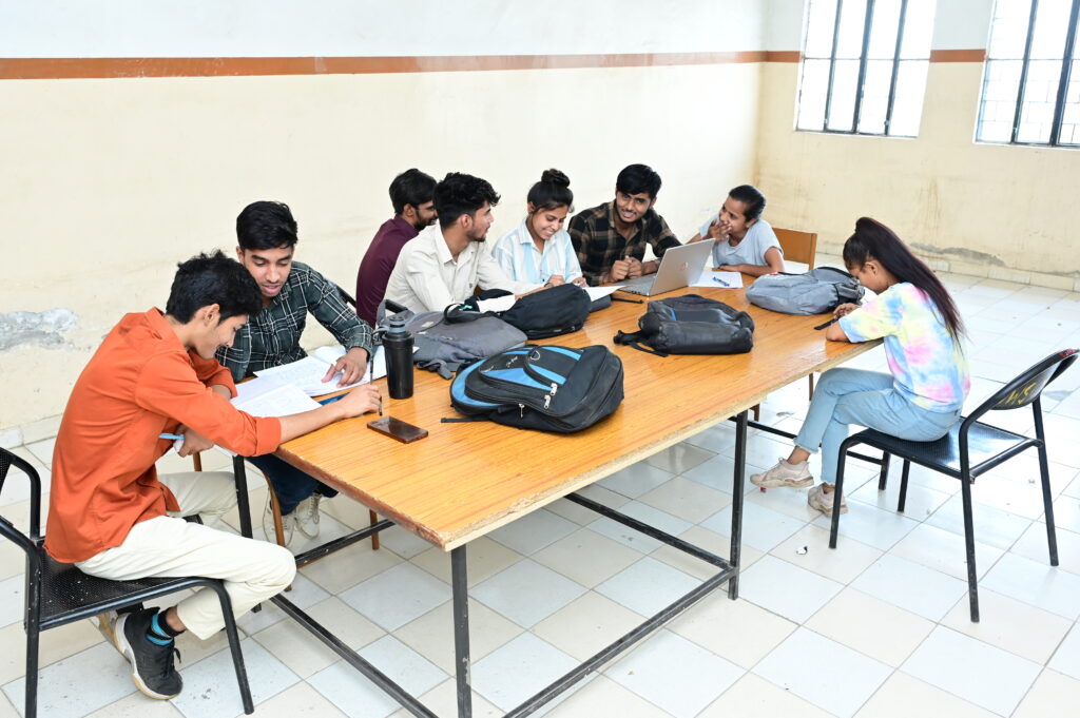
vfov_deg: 44.9
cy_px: 359
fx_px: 869
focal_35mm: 29
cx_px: 540
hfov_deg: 63.7
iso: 2500
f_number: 5.6
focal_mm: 29
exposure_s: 1/160
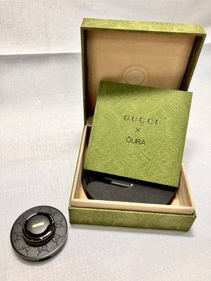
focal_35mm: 28
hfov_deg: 49.7
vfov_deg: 63.5
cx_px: 106
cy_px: 140
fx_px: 228
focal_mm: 3.99
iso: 64
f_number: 1.8
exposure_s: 1/120
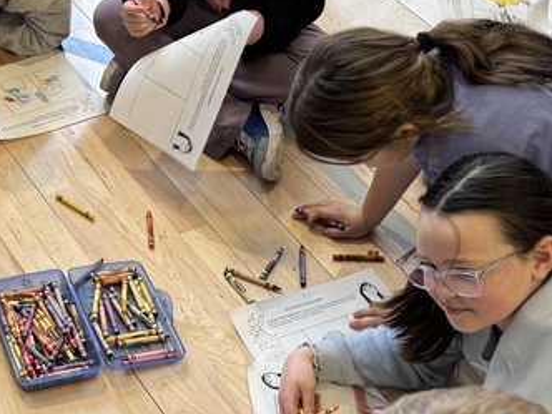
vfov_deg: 19.9
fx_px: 1180
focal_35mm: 74
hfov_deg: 25.0
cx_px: -5
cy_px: 178
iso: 125
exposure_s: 1/60
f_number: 1.78
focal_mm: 6.76
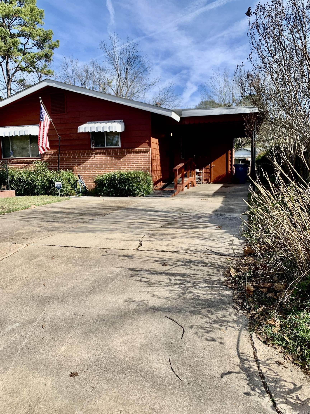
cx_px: 155
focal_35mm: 26
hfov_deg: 53.1
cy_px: 207
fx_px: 310
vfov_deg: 67.3
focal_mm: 4.25
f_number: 1.8
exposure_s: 1/1779
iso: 25
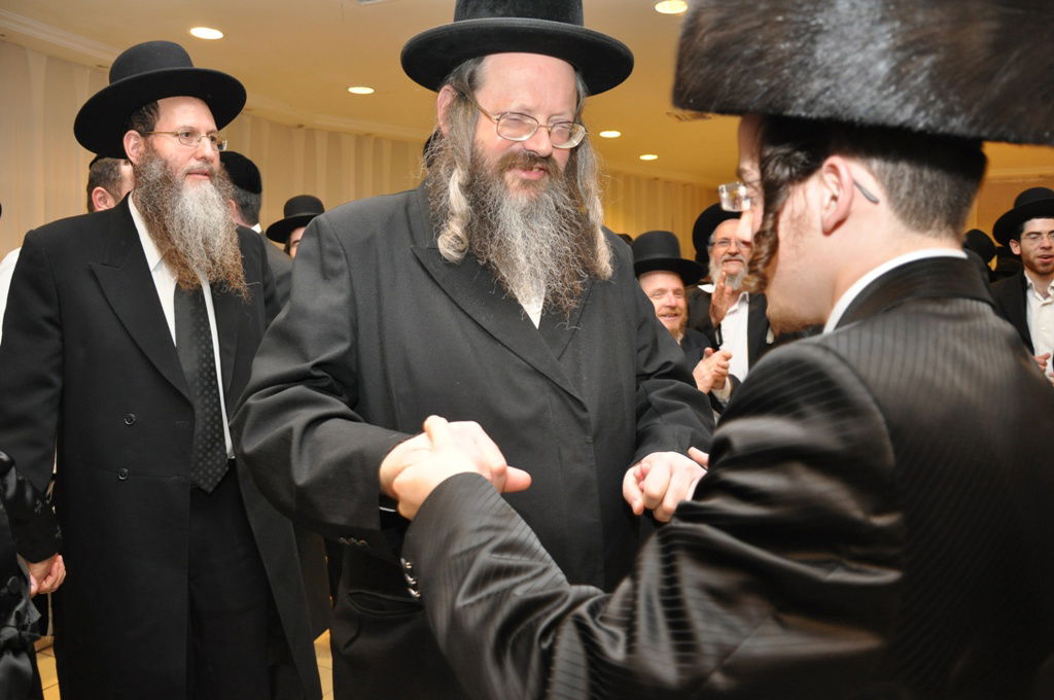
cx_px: 527
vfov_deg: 47.8
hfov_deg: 67.4
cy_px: 350
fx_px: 789
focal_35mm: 27
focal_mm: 18
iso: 800
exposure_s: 1/60
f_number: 4
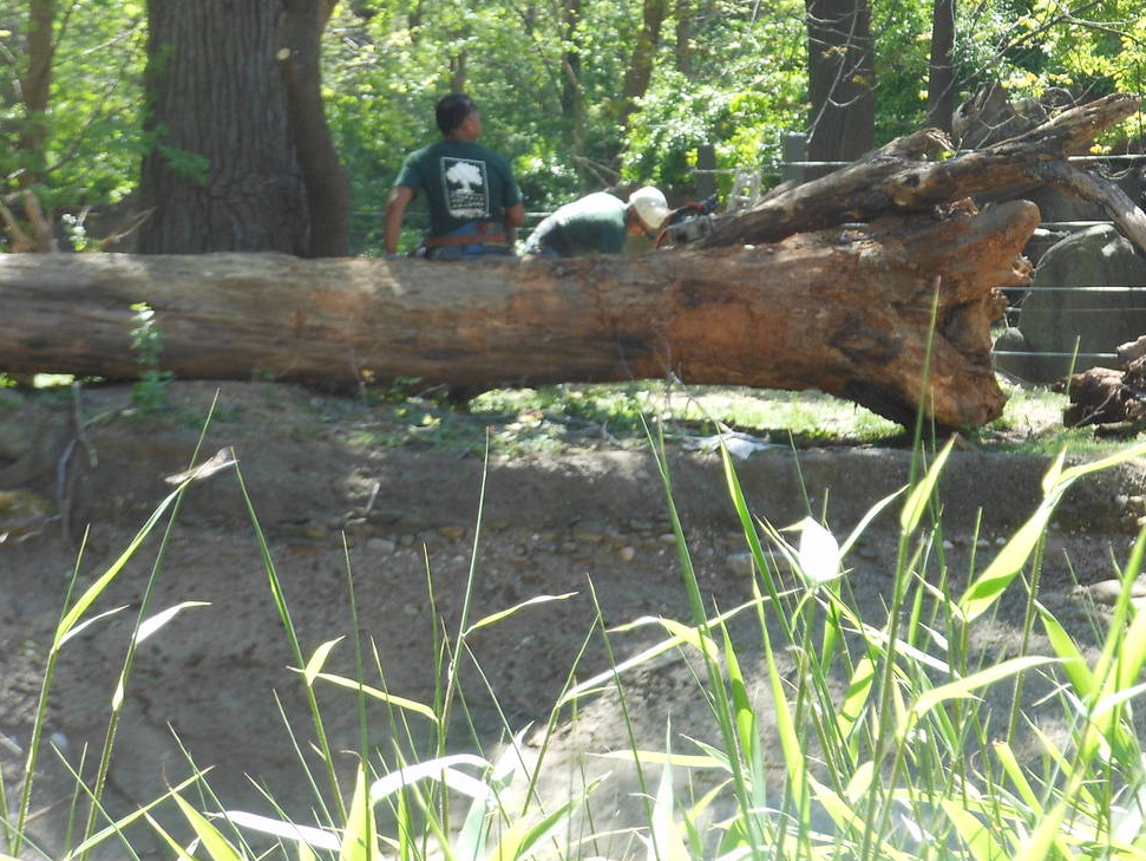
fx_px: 5564
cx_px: 788
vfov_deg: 8.8
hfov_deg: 11.7
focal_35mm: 168
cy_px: 168
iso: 80
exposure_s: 1/50
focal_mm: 18.3
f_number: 5.4
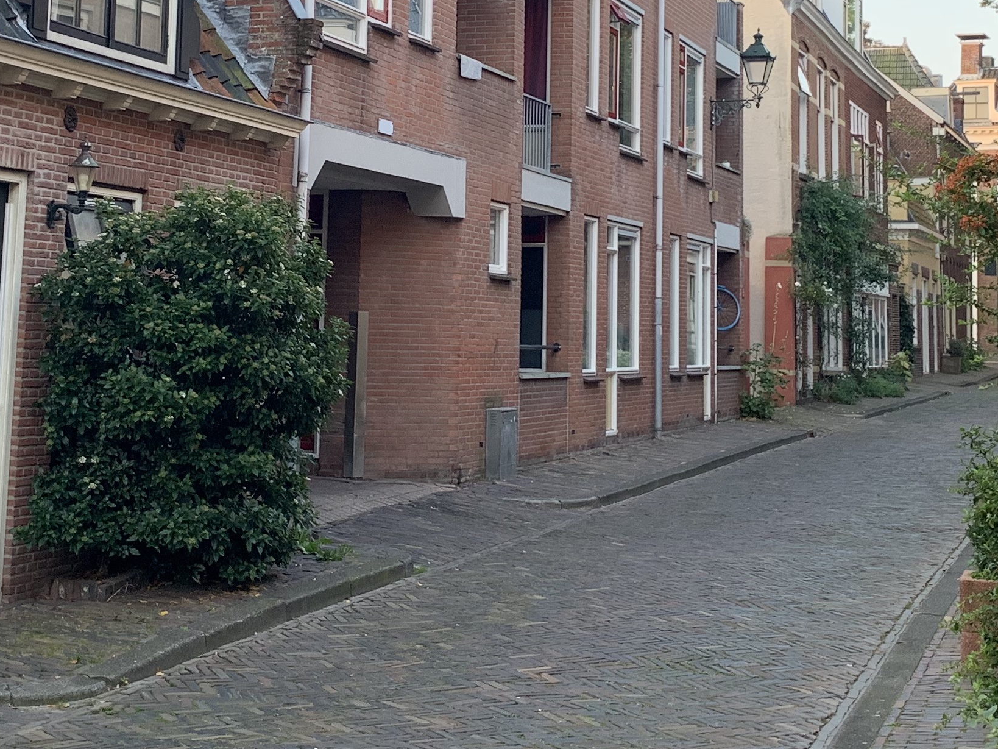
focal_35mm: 64
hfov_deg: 30.3
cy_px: 110
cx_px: 482
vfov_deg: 22.5
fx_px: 1845
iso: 40
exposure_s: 1/121
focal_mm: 4.25
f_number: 1.8
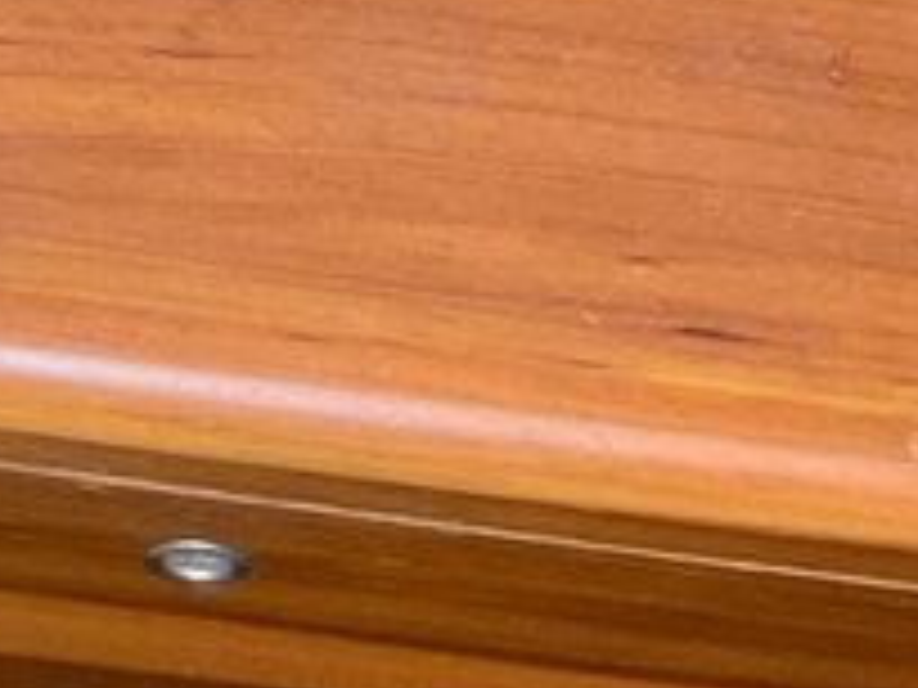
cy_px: -1473
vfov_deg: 6.3
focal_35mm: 215
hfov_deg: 8.7
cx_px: -988
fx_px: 5702
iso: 64
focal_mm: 3
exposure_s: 1/120
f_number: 1.8
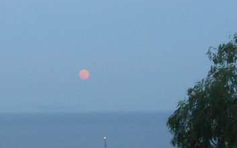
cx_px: -7
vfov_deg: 8.3
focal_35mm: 157
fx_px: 1015
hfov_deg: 13.1
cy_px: 137
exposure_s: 1/20
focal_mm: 8.8
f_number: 4.8
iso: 400
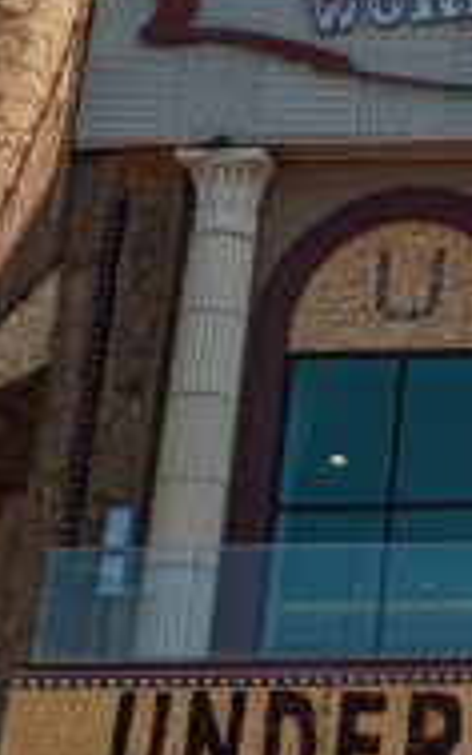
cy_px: 78
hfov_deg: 12.8
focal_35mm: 92
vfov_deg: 22.0
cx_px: 860
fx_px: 1895
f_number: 2.2
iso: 51
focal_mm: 2.35
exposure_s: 1/2114
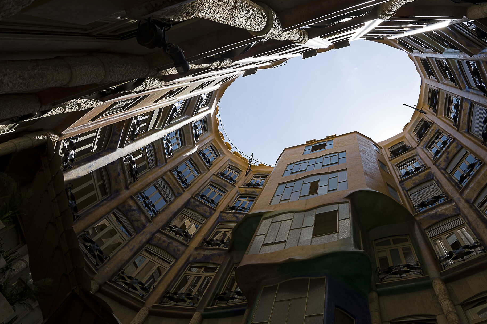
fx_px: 284
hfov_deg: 79.6
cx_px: 307
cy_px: 149
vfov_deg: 59.4
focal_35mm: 21
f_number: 11
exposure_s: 1/125
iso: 100
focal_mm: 11
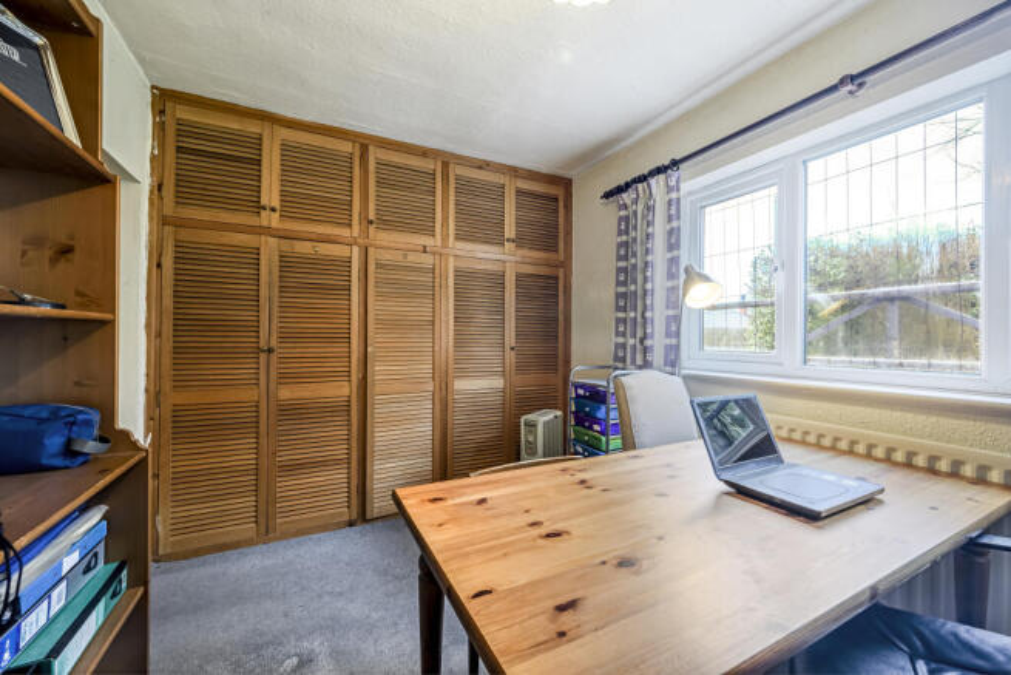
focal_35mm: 14
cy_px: 338
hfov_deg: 104.2
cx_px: 506
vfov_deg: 81.2
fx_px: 393
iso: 100
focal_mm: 14
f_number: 10
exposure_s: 1.6
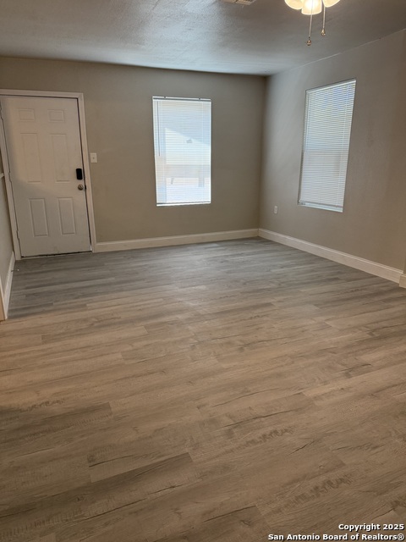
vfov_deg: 71.6
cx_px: 203
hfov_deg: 56.8
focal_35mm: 24
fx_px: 375
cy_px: 271
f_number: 1.78
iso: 200
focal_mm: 6.76
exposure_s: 1/122
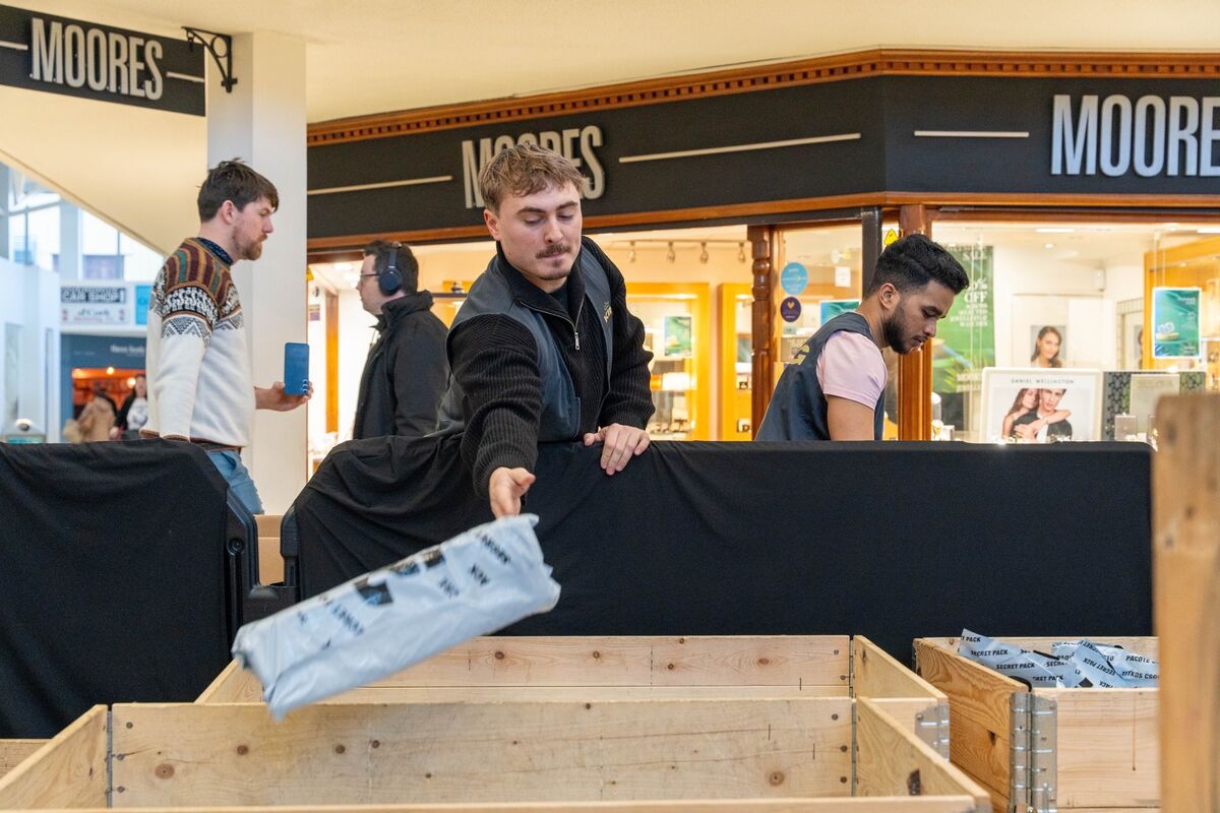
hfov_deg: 35.5
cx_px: 610
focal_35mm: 56
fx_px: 1908
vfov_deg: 24.1
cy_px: 406
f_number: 5
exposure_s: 1/200
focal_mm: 56.3
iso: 4000
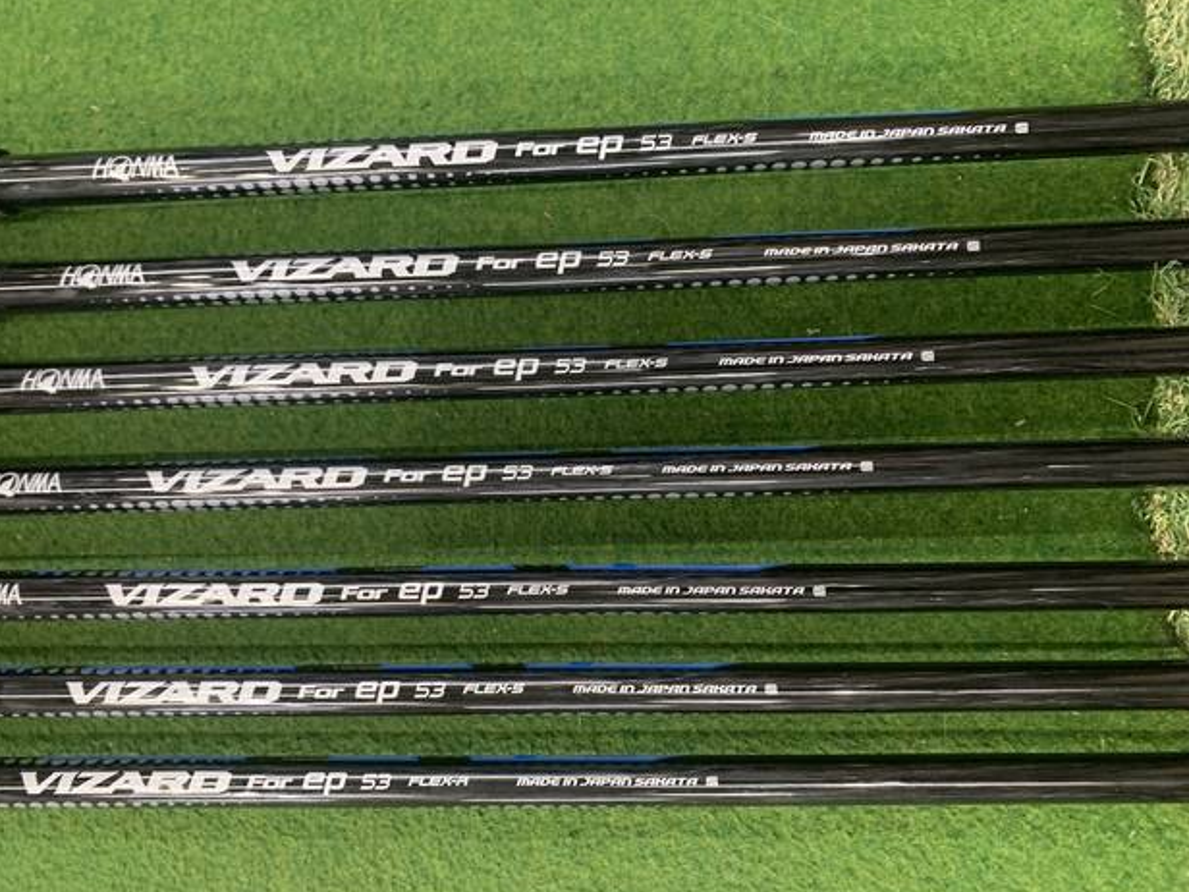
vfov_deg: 51.4
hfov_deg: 65.3
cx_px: 575
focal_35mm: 27
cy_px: 446
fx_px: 927
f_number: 1.8
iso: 250
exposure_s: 1/40
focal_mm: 4.25
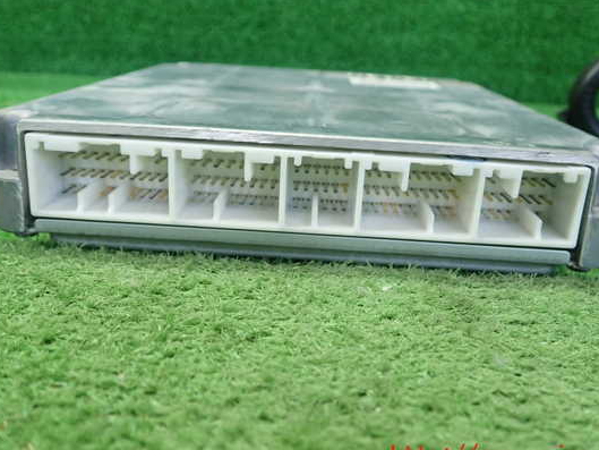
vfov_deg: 41.8
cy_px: 215
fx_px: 588
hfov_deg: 53.9
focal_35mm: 34
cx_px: 307
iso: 400
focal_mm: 5.5
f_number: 2.3
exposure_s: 1/125
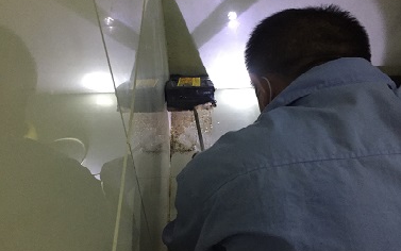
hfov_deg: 61.2
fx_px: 339
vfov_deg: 40.6
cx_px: 201
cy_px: 136
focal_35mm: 31
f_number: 2.2
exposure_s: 1/17
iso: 250
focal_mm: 4.15
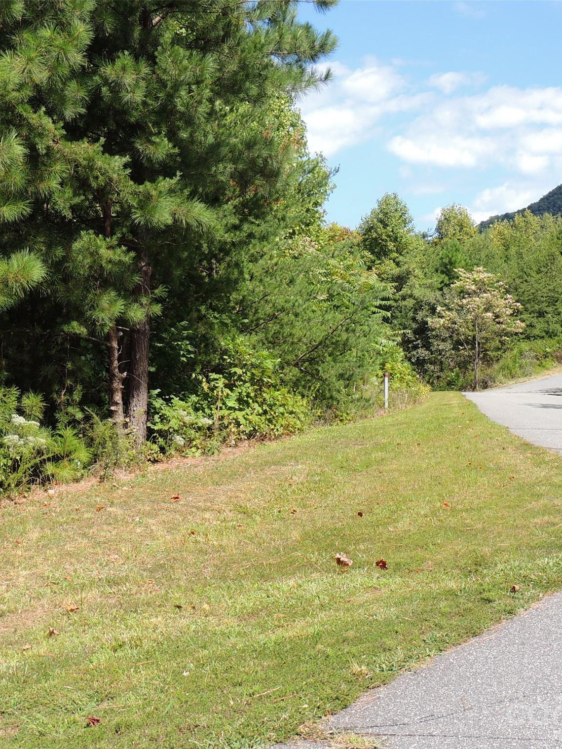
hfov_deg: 25.2
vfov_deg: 33.2
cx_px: 280
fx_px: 1255
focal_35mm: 58
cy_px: 378
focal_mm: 7.6
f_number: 3.4
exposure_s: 1/640
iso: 100
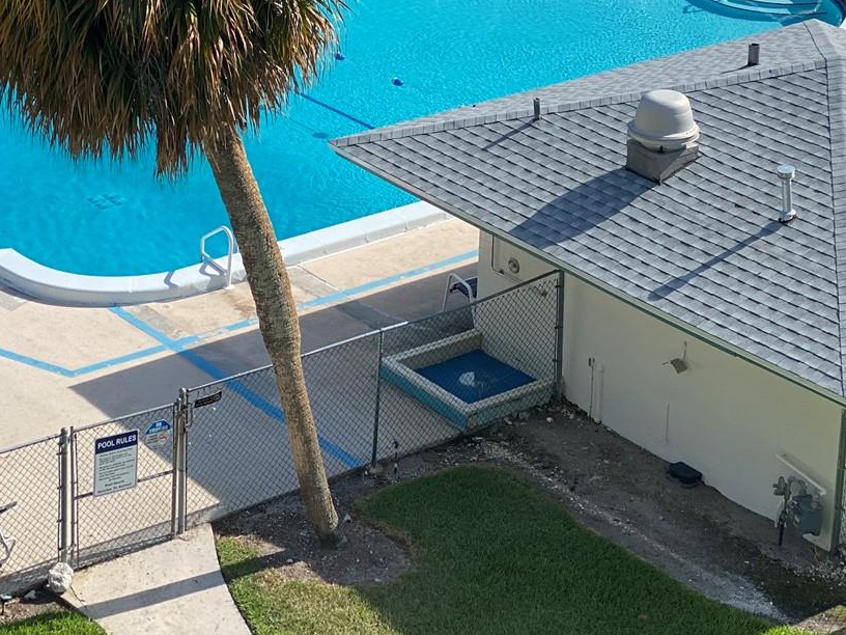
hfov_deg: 19.3
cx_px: 454
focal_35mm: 102
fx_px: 2493
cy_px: 129
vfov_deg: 14.4
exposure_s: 1/1410
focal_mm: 6
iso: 20
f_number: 2
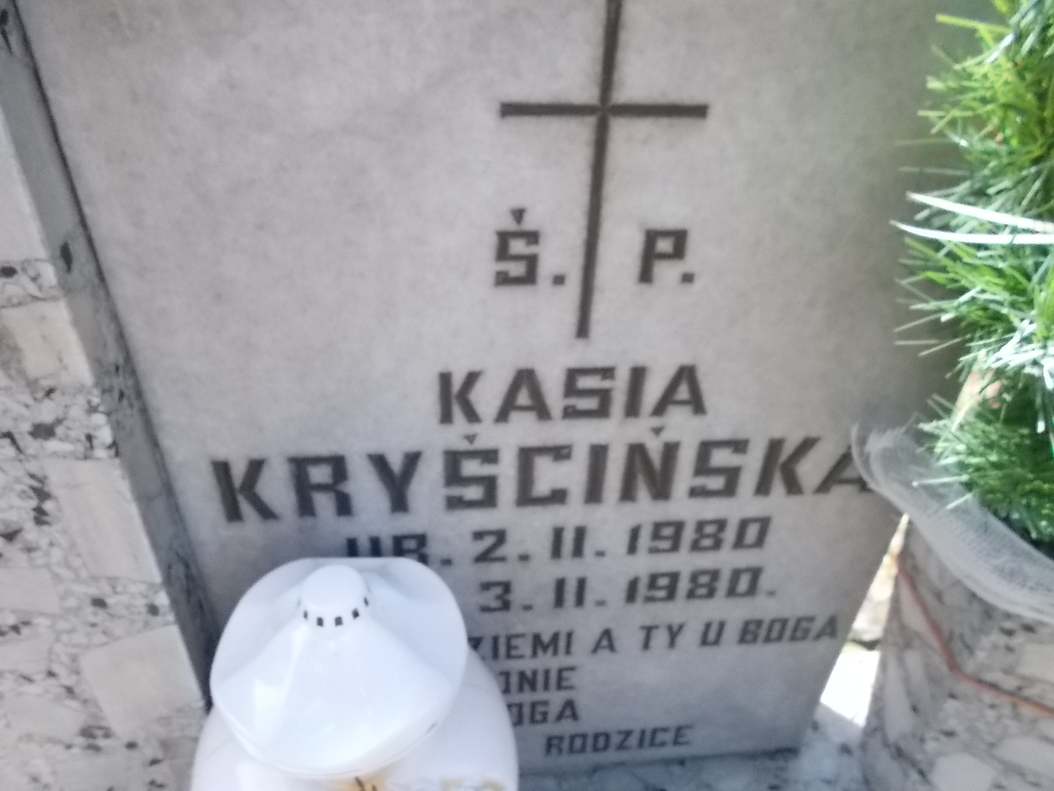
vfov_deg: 53.1
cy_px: 396
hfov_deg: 67.3
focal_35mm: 26
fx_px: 792
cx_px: 527
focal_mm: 4.6
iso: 400
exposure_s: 1/160
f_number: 8
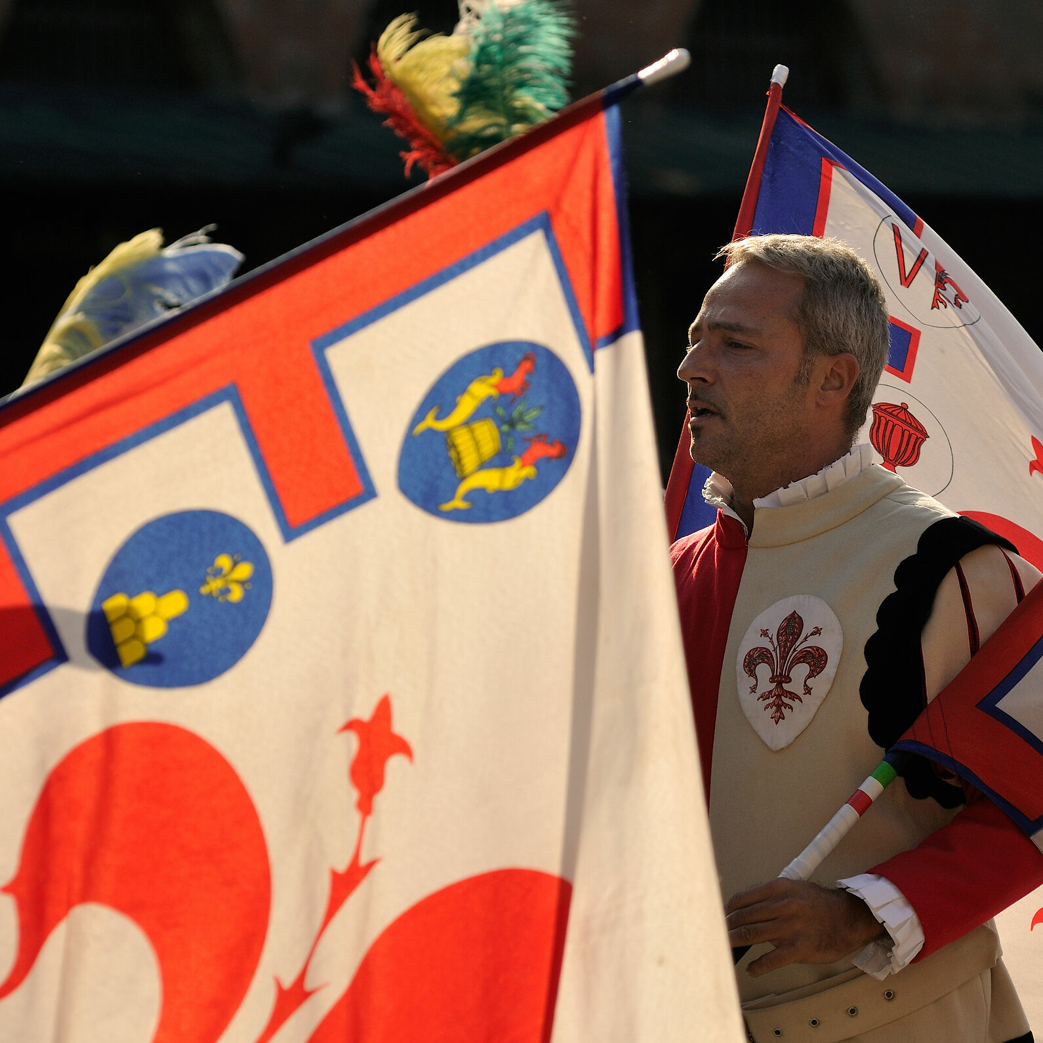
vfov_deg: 4.9
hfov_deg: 4.9
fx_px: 12123
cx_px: 745
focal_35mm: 356
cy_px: 522
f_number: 7.1
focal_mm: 185
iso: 200
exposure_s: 1/800
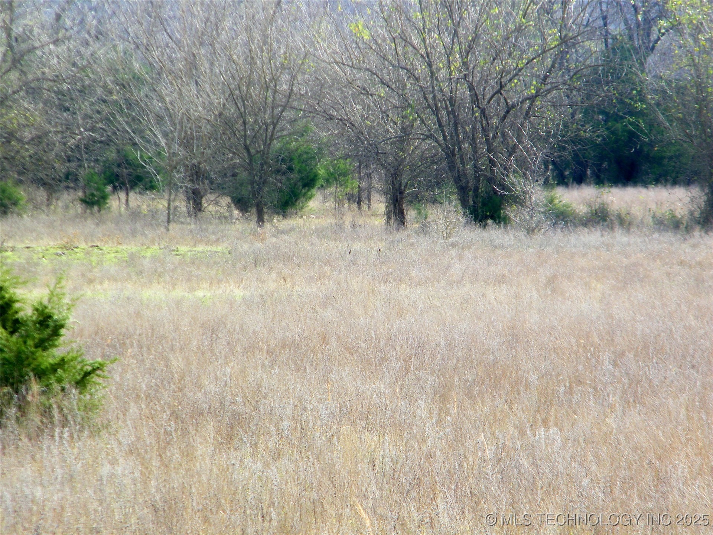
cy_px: 268
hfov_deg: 8.2
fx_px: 4964
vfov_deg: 6.2
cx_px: 356
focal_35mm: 241
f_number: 5.4
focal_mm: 43.1
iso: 80
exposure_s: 1/160
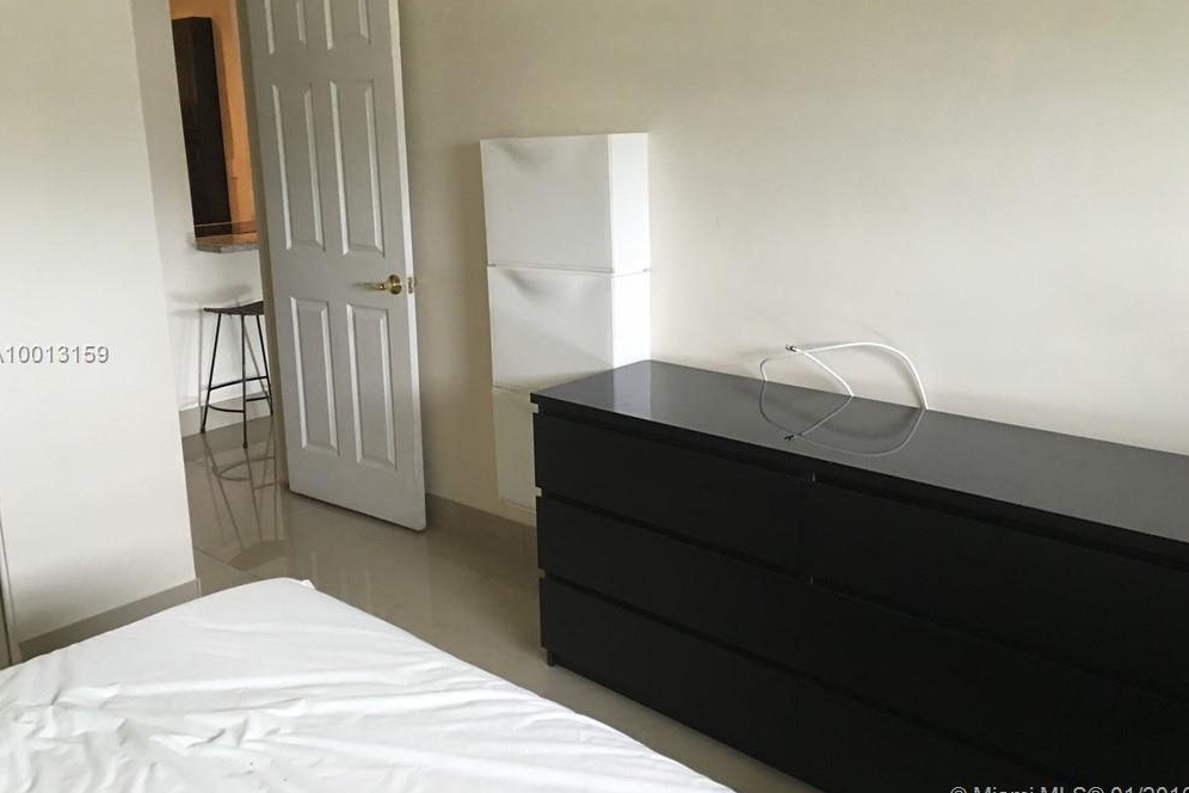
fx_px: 1024
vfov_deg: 42.3
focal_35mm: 31
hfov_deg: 60.3
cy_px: 355
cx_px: 594
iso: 100
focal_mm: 4.15
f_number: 2.2
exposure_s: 1/15
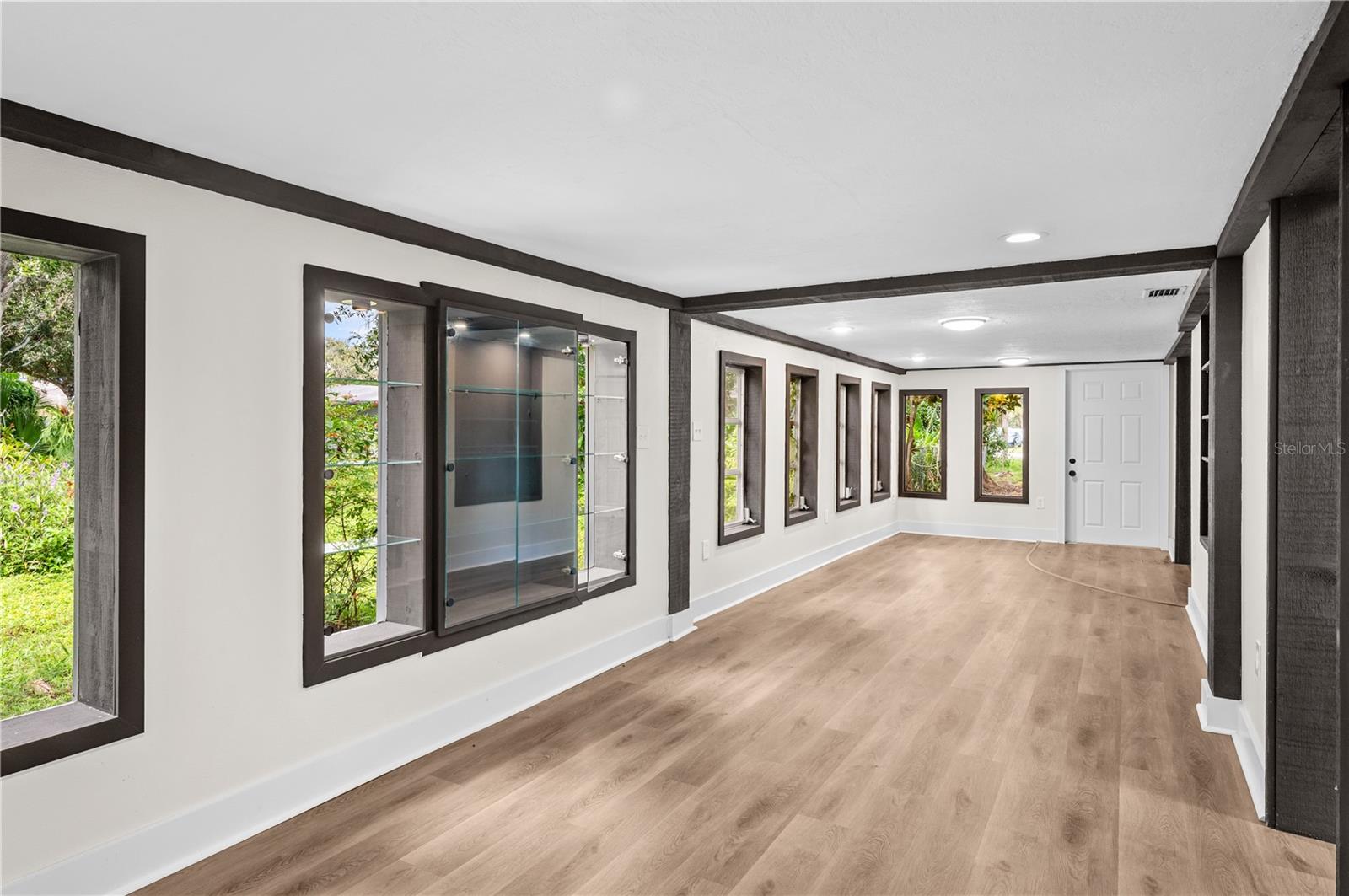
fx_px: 749
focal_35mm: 20
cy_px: 448
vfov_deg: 61.8
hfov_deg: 84.0
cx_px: 674
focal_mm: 20
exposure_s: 1/2.5
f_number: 10
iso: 320
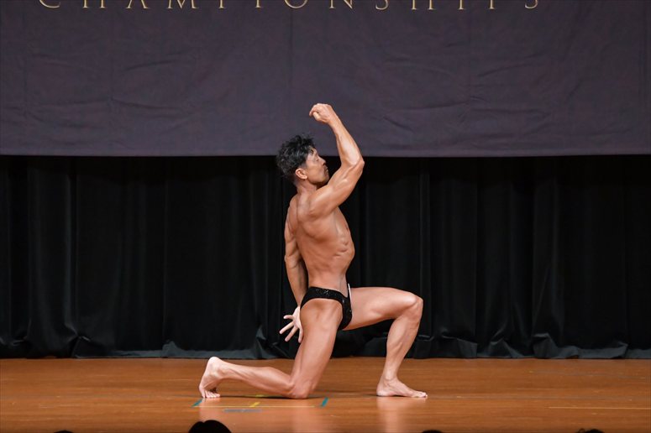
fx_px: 4880
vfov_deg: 5.1
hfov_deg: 7.6
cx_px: 326
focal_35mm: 270
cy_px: 216
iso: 5000
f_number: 5.6
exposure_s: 1/400
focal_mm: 180
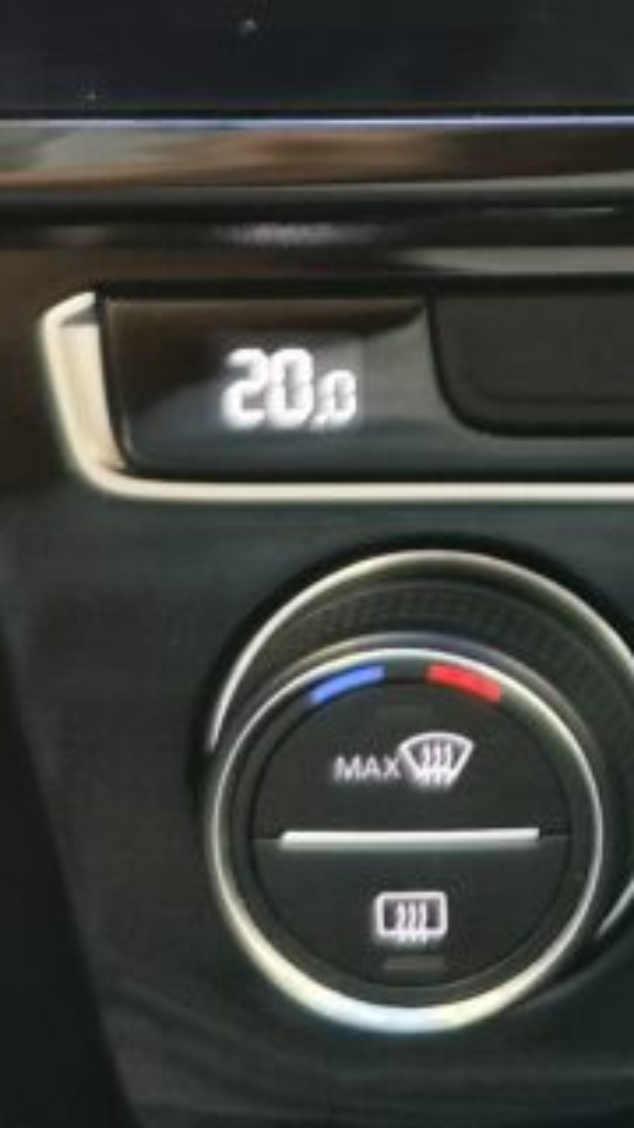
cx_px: 1205
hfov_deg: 11.7
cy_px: -307
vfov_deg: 20.8
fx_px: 2809
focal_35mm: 94
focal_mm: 7.01
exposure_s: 1/100
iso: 259
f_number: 1.69
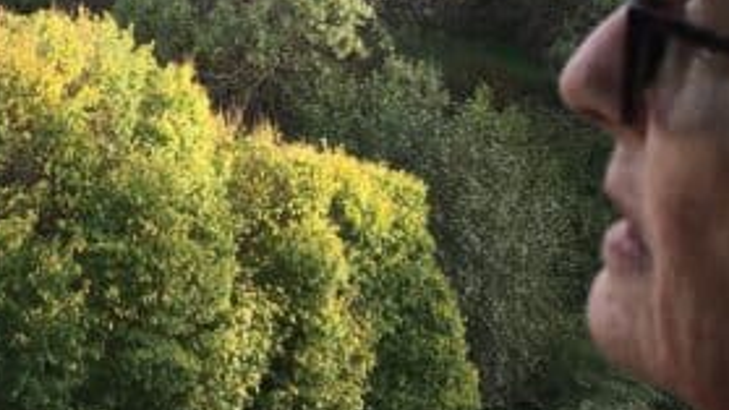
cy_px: -245
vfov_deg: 13.0
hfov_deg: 23.5
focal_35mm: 87
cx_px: 5
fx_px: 1682
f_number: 2.2
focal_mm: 4.15
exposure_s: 1/259
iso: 25
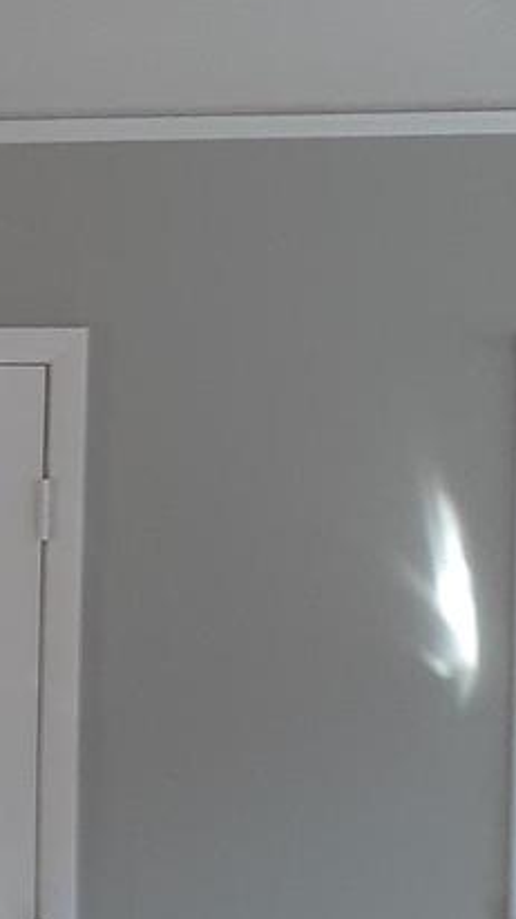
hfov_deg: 10.2
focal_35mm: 110
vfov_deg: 19.4
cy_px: 608
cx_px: -500
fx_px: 2677
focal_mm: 3.6
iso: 64
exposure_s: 1/60
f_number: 1.9
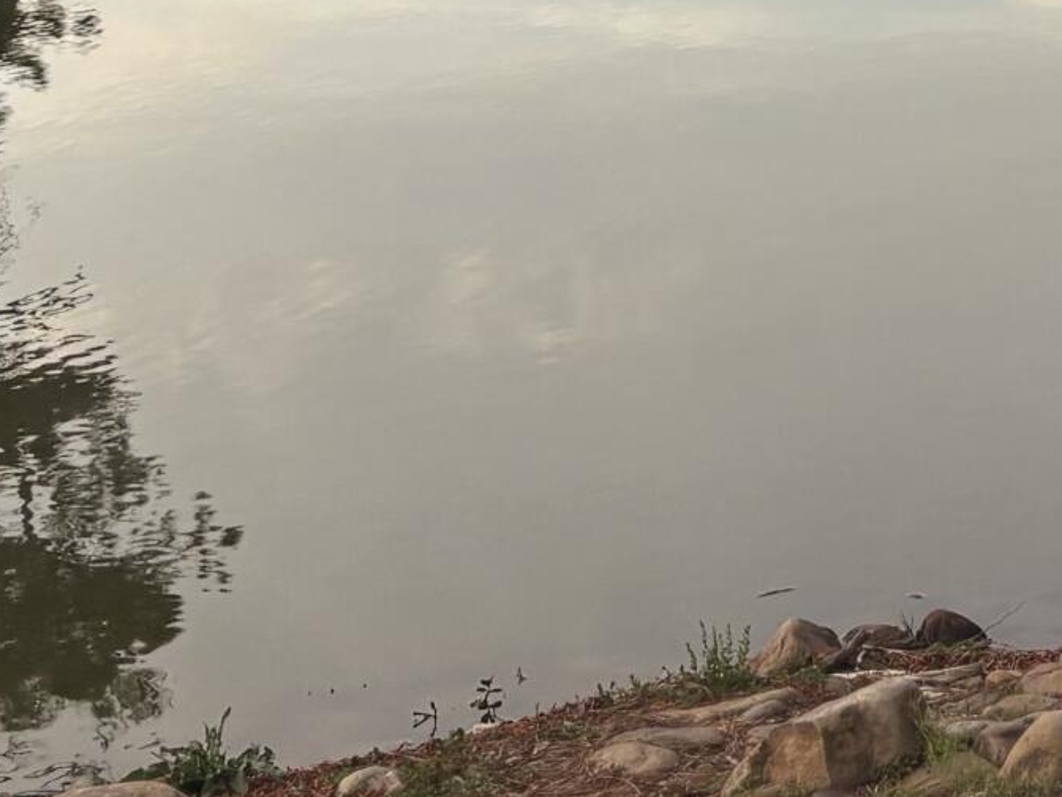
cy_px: -466
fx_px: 3559
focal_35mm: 116
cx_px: 1389
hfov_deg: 16.1
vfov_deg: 12.1
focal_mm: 5.96
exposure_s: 1/873
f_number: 1.6
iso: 50
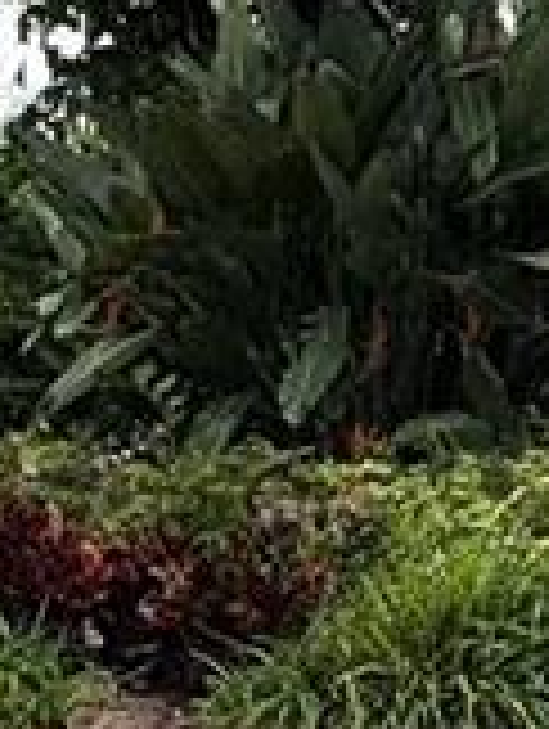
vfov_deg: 5.6
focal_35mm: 355
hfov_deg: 4.1
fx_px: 7487
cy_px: -54
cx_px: 1696
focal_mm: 6.76
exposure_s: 1/3378
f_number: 1.78
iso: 64
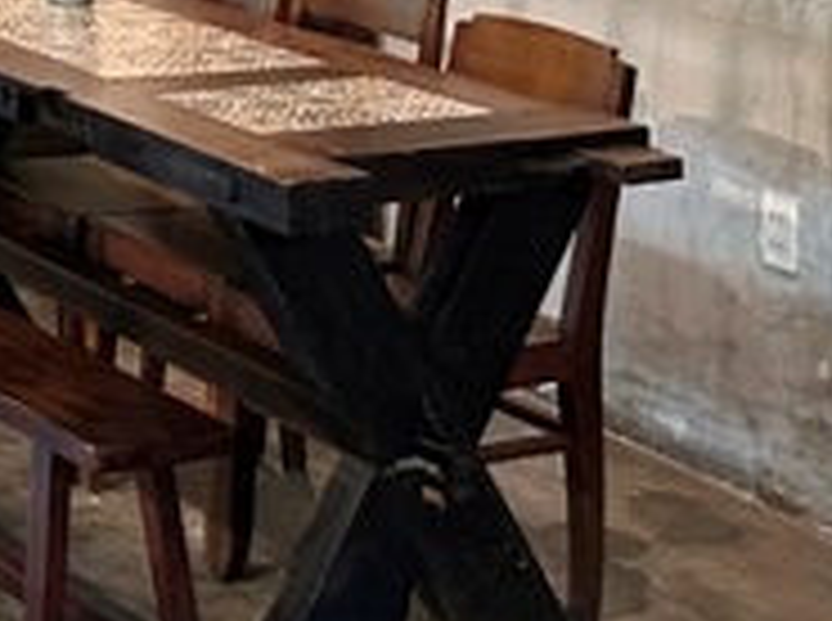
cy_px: -536
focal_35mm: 104
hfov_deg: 16.4
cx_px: -585
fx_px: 2495
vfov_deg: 12.8
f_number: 1.78
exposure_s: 1/50
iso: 400
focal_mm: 6.86
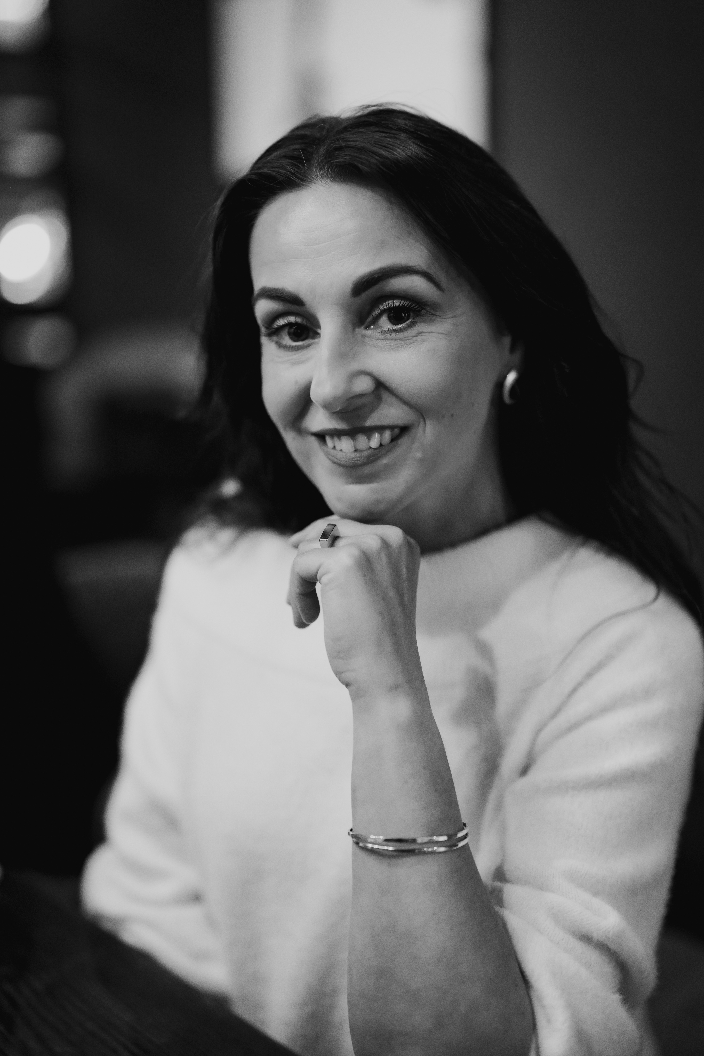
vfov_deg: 39.6
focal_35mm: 50
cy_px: 528
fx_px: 1467
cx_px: 352
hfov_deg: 27.0
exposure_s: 1/100
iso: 1000
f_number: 1.4
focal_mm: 50
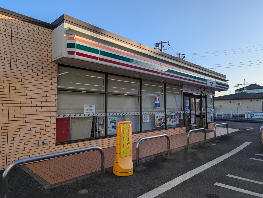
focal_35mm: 24
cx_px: 132
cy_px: 99
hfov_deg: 71.5
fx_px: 183
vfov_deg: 56.9
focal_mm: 6.81
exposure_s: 1/1332
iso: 48
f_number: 1.85
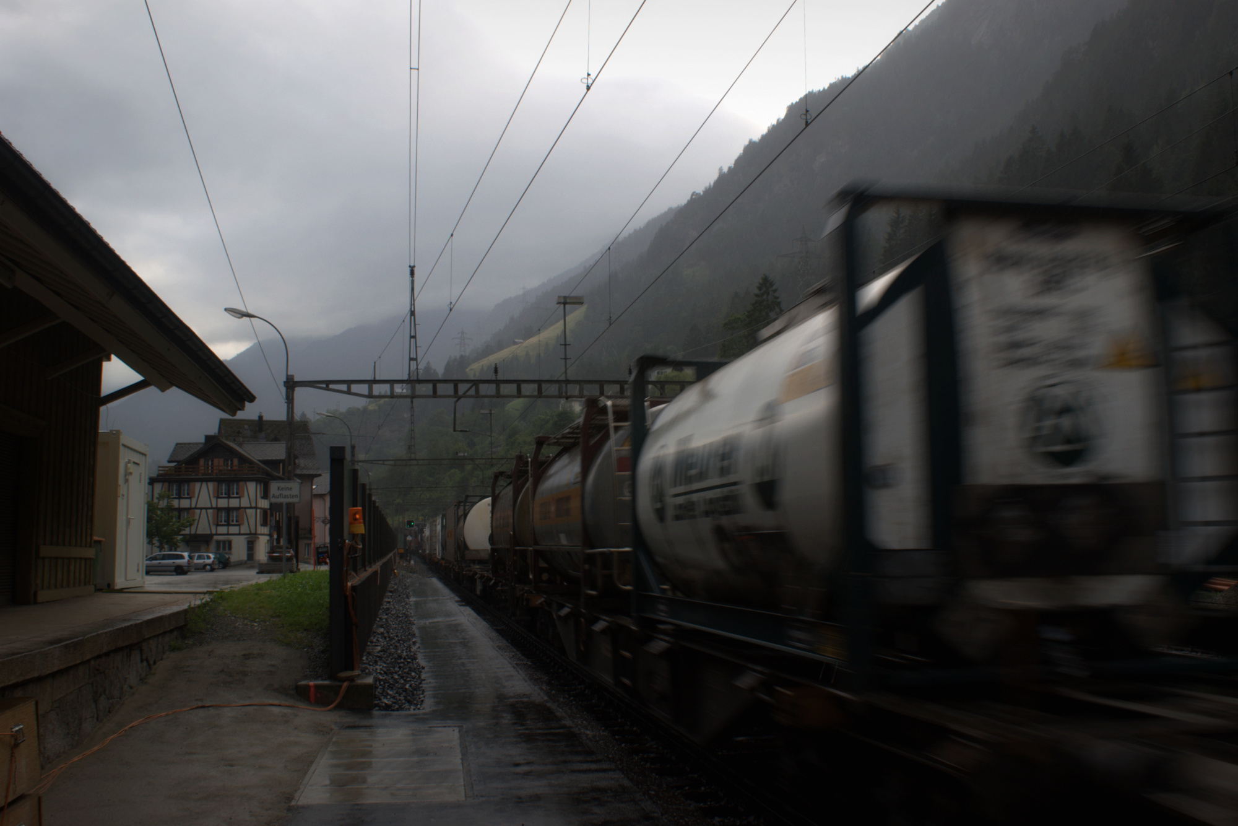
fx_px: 1032
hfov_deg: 61.9
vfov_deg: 43.6
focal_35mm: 30
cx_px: 619
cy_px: 413
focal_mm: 20
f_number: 8
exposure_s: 1/60
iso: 100
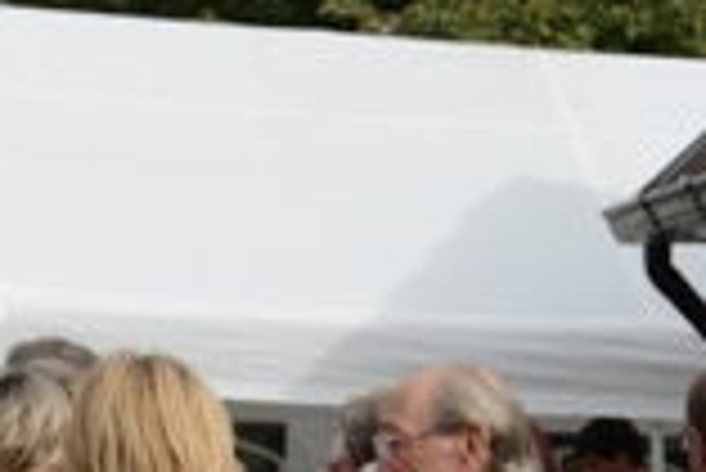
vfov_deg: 8.0
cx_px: 836
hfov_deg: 12.0
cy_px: 751
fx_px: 3298
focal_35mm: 168
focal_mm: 44
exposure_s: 1/320
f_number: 9
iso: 200
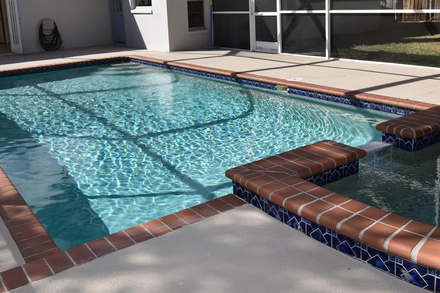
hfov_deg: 50.9
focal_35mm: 38
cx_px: 195
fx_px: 461
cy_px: 80
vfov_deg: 34.6
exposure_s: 1/200
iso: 100
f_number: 9
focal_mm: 17
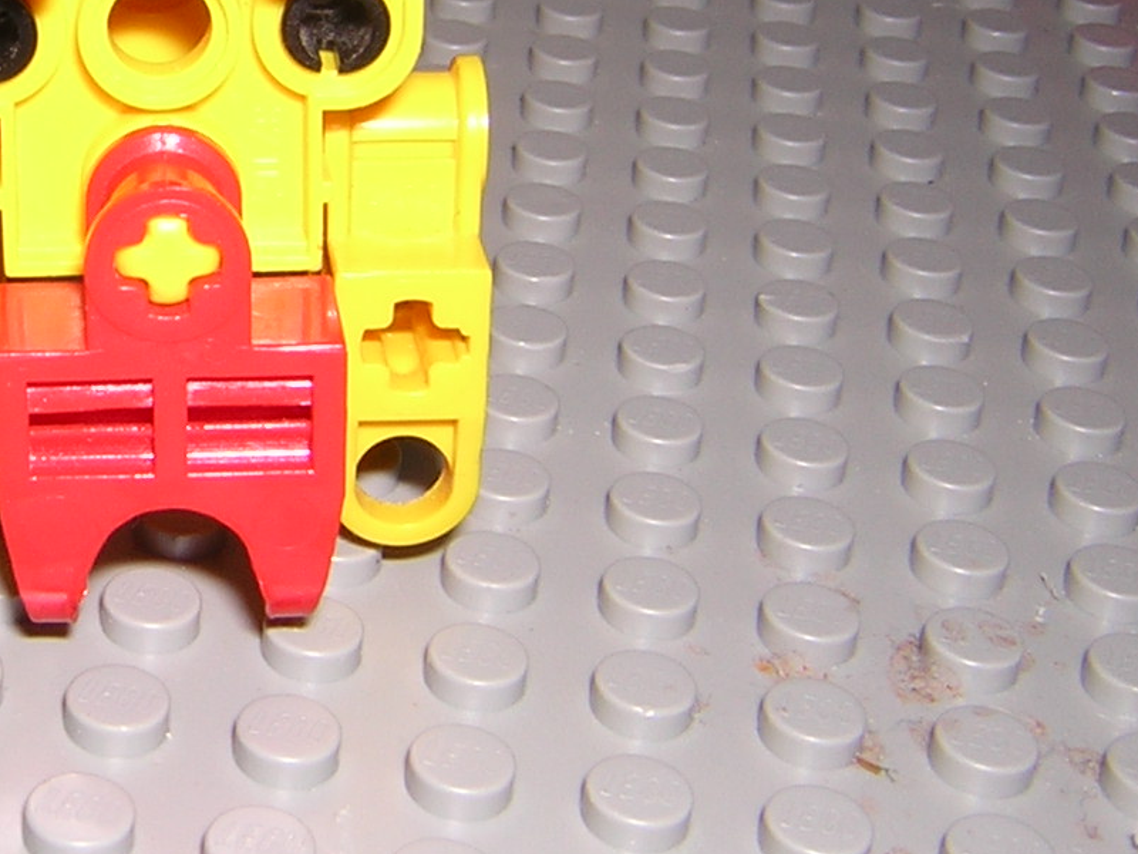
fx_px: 2367
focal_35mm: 72
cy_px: 167
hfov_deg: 26.0
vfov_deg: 20.2
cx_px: 67
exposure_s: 1/60.1
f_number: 5.2
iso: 100
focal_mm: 4.7
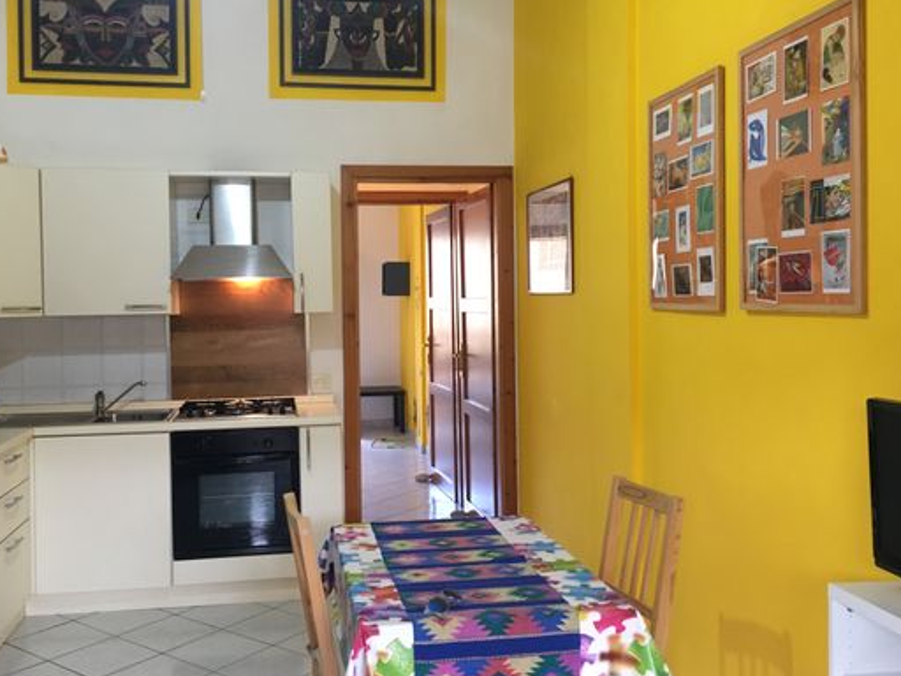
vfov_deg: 41.8
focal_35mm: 34
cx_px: 394
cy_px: 312
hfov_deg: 53.8
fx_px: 885
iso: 125
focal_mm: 4.15
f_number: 2.2
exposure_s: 1/33
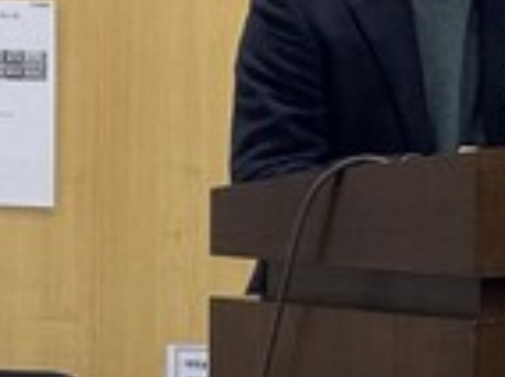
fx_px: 7399
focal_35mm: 508
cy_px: 32
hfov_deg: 3.9
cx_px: 996
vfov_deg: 2.9
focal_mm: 15.66
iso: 125
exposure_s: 1/60
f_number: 2.8
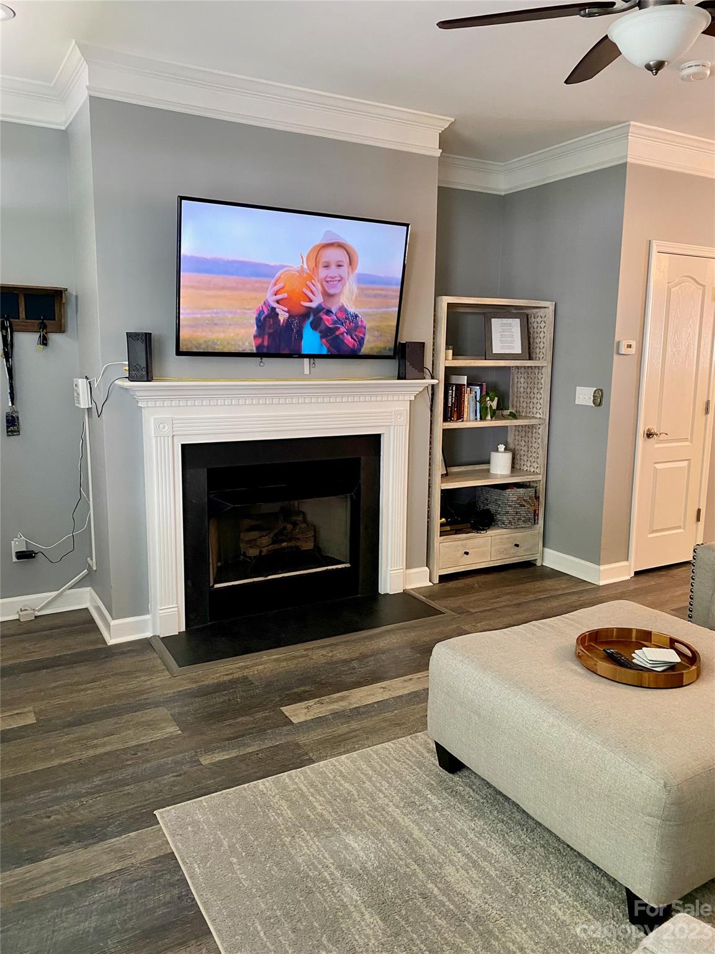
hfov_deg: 53.1
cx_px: 358
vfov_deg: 67.3
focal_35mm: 26
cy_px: 477
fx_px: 716
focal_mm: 4.25
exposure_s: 1/60
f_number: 1.8
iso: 200
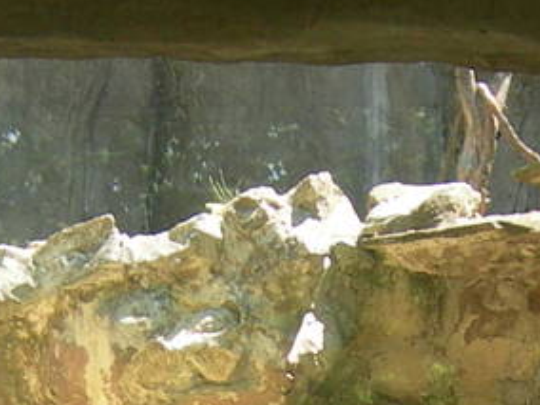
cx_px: 373
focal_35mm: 214
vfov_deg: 6.7
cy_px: 821
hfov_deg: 9.2
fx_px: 3338
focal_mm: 7.8
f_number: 2.8
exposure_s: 1/102
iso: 50
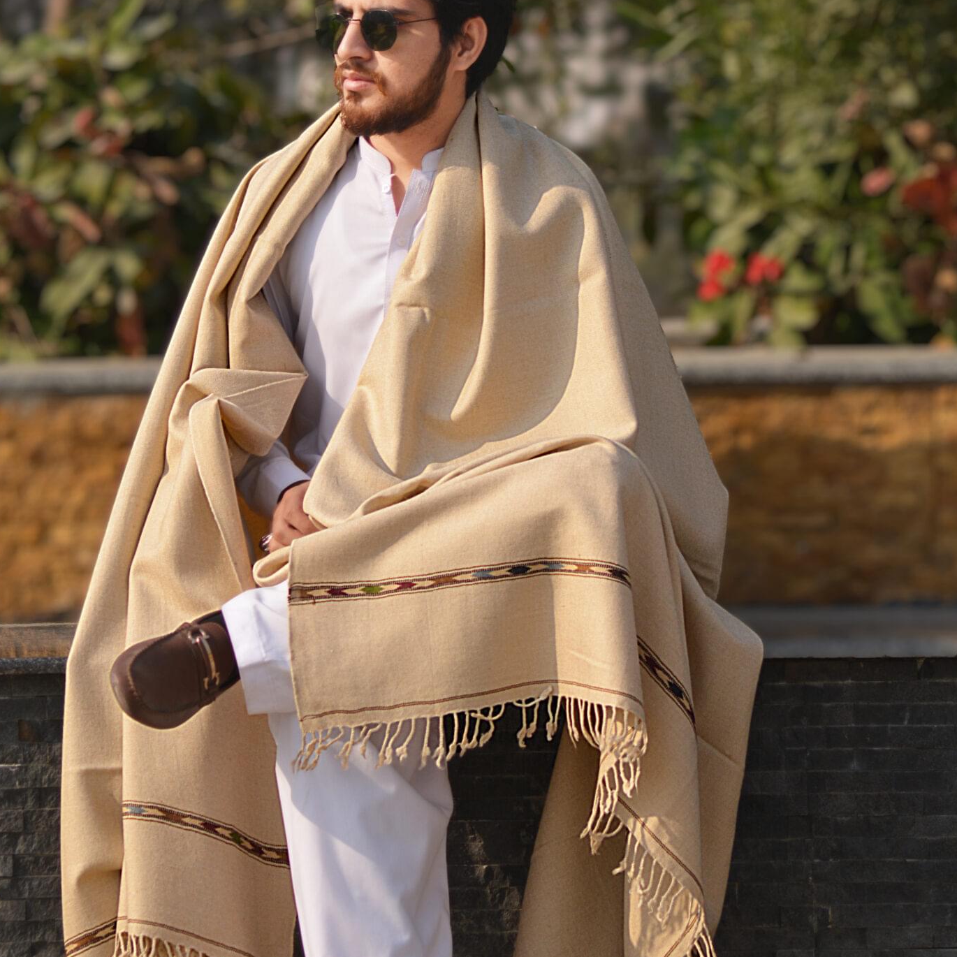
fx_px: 8195
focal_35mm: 262
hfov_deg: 6.7
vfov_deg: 6.7
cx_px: 408
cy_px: 476
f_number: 4
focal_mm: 110
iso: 200
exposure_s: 1/2000
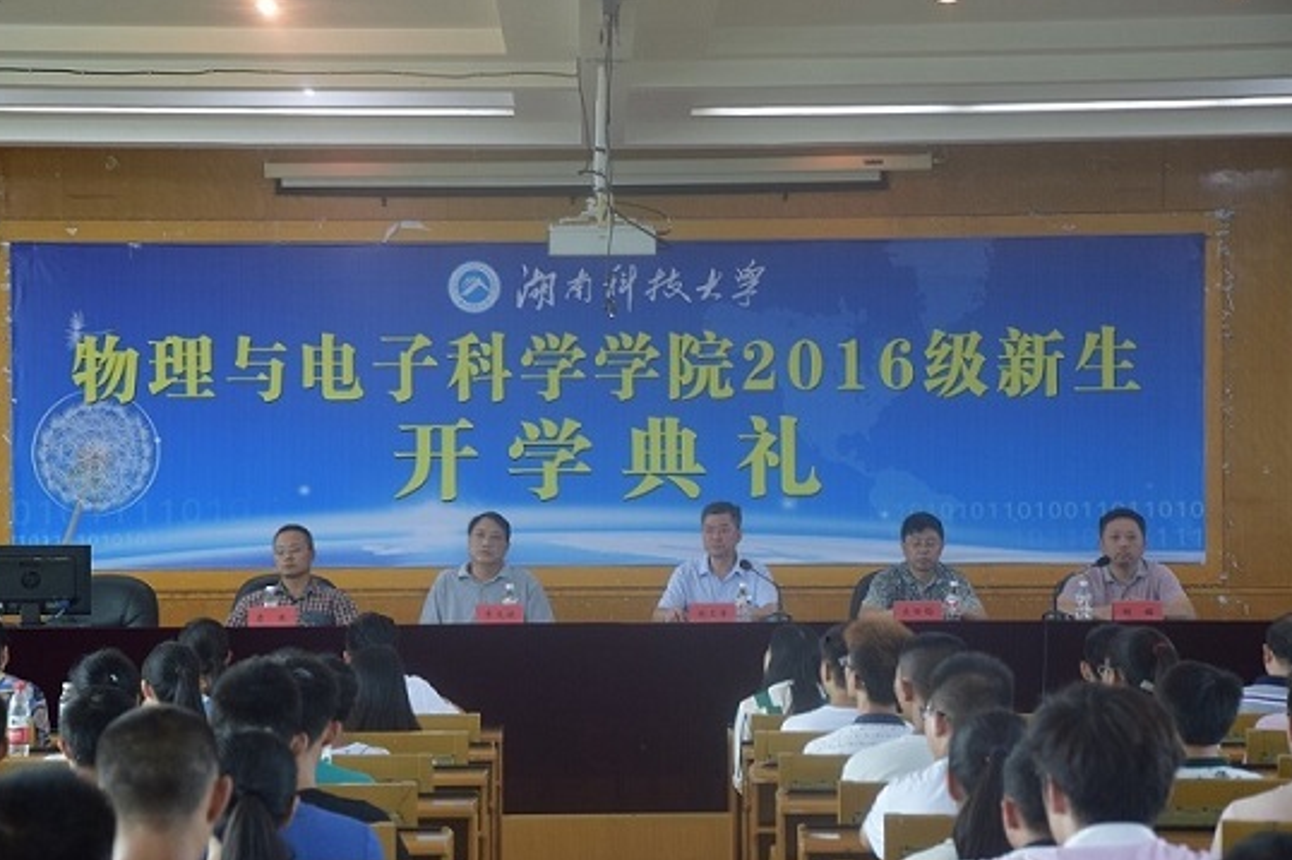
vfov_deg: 11.7
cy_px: 465
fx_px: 4196
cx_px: 610
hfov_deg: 17.5
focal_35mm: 117
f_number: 5.3
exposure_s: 1/60
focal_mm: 70
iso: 640
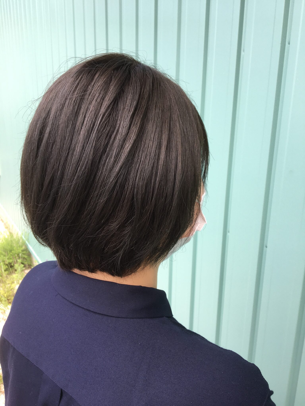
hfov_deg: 48.2
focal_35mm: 29
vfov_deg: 61.7
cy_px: 203
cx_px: 152
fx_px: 341
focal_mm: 4.15
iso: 25
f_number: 2.2
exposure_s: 1/240
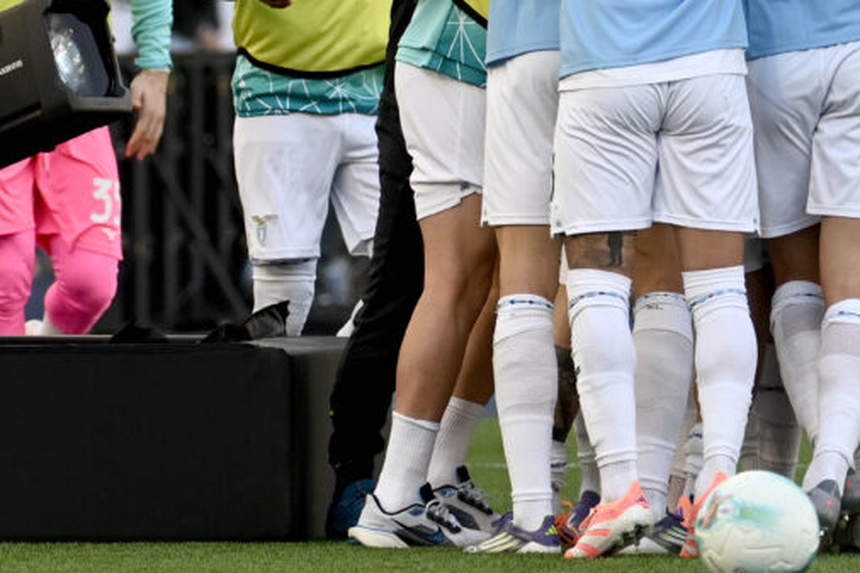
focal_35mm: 819
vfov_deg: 1.7
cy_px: 46
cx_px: 665
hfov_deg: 2.5
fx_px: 19558
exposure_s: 1/1000
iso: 640
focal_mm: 270
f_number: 4
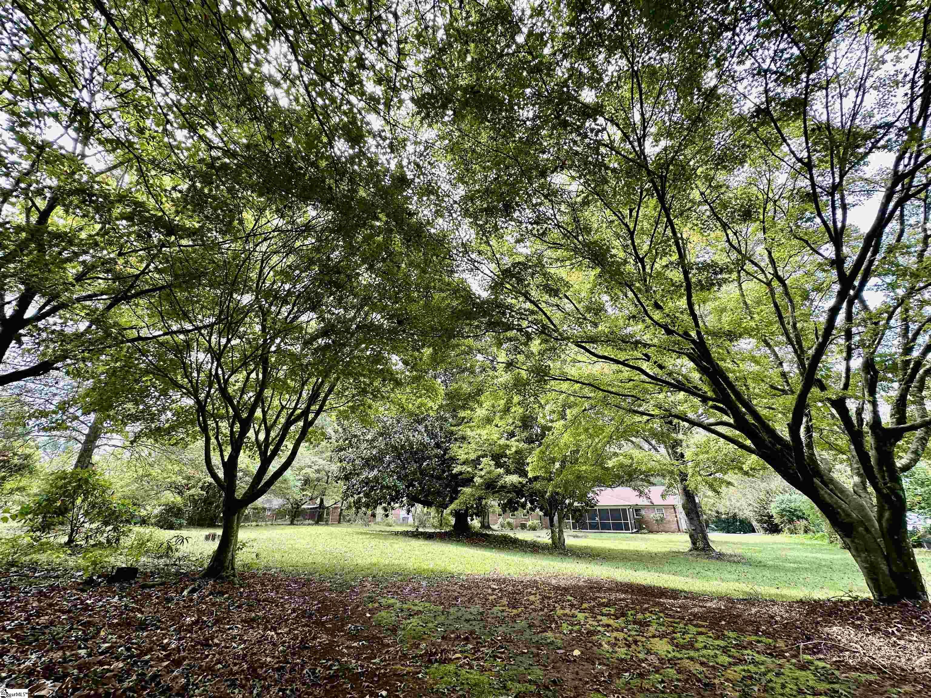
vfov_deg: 85.7
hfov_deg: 102.1
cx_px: 466
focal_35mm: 14
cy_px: 349
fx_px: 377
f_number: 2.2
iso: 40
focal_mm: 2.22
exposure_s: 1/106
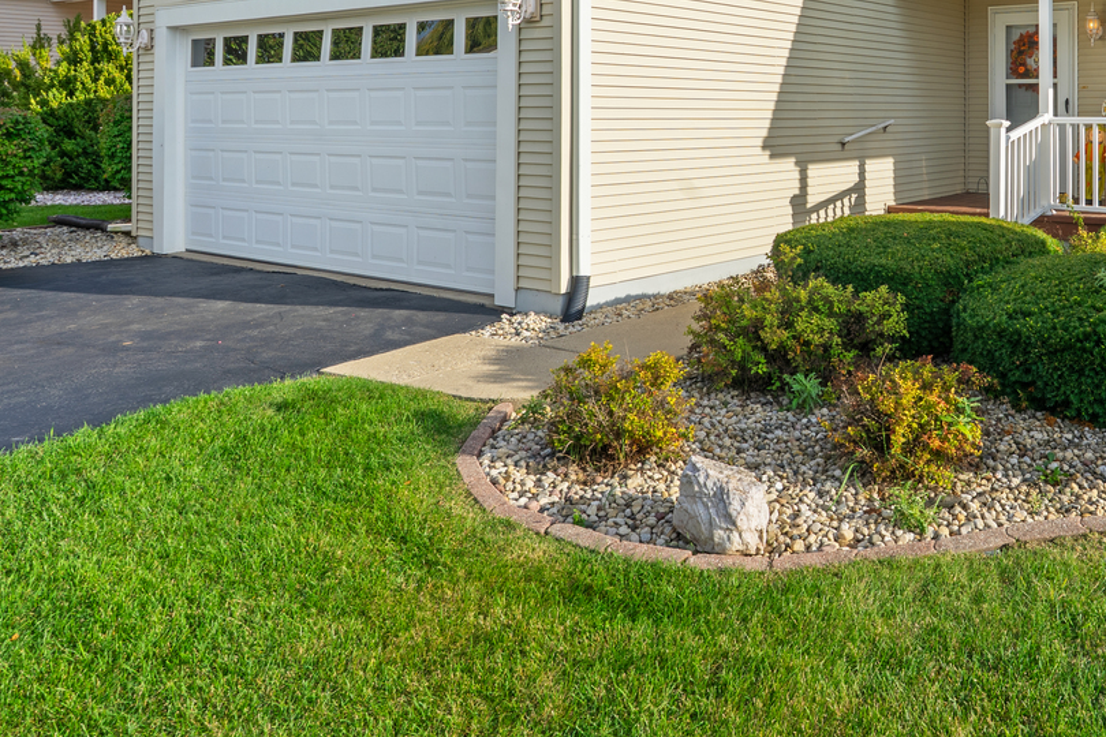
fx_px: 1014
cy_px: 67
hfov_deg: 53.8
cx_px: 867
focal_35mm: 33
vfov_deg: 37.3
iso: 100
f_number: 11
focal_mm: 16.5
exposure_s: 1/50
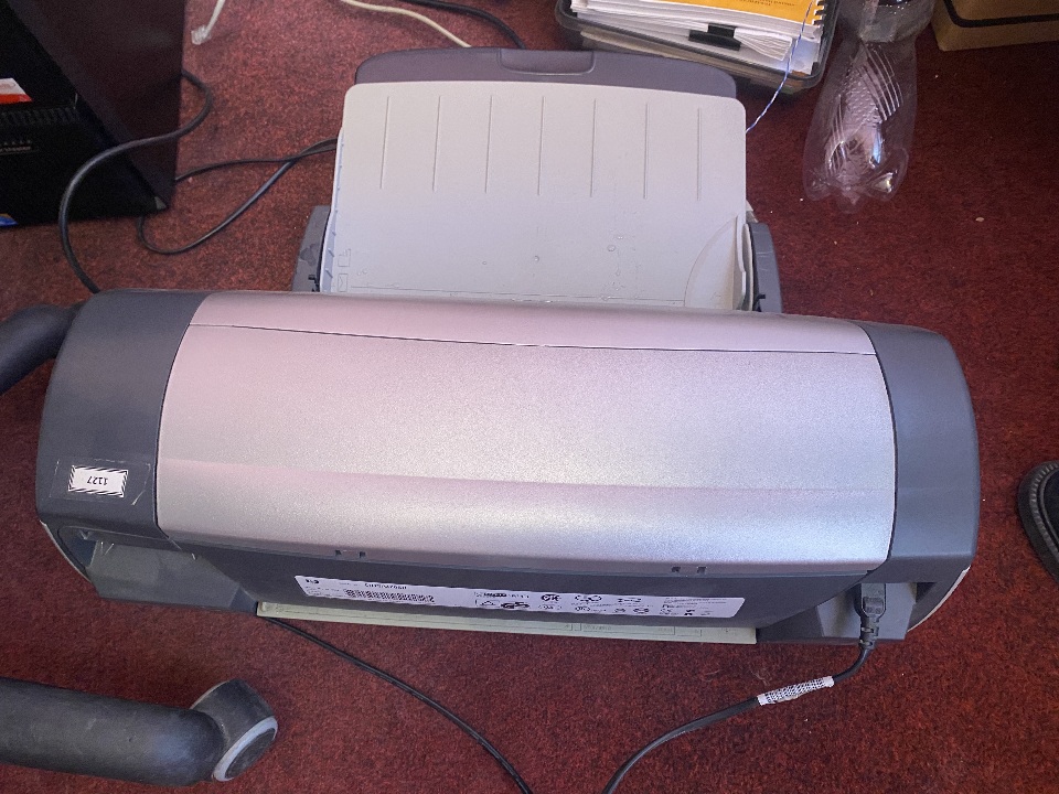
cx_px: 530
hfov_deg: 67.3
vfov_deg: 53.1
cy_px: 397
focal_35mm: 26
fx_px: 795
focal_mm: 4.25
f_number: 1.8
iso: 200
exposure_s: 1/50
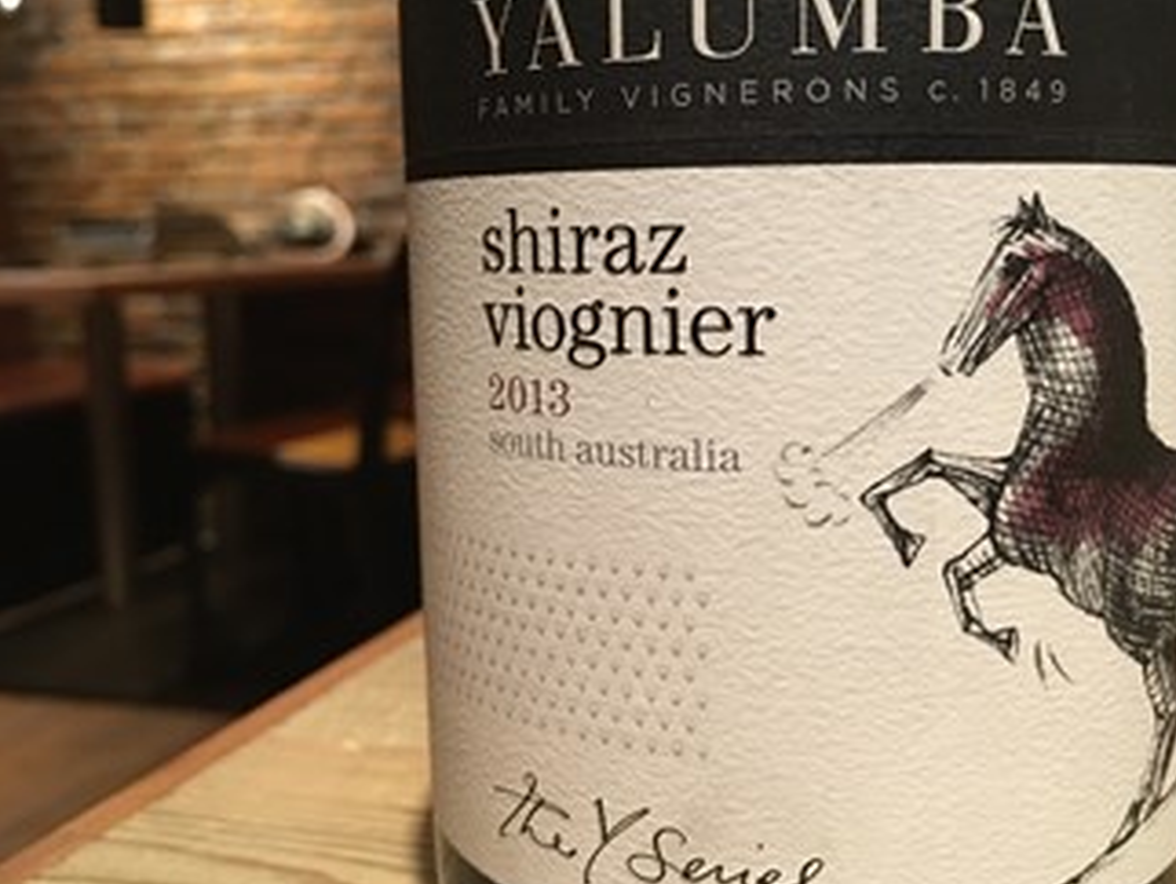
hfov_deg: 50.9
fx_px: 1224
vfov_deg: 39.7
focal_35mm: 36
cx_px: 723
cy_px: 398
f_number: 2.2
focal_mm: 4.15
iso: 50
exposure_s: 1/4
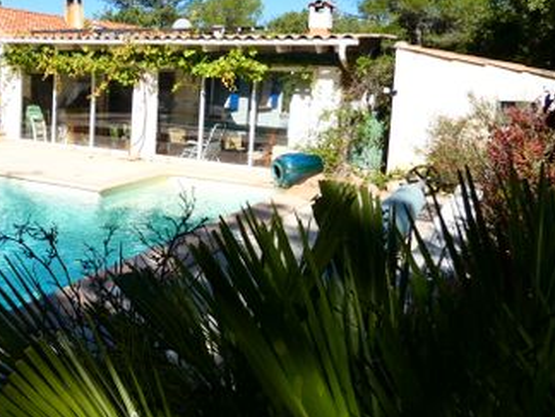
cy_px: 124
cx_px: 50
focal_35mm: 37
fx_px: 593
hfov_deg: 45.2
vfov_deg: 38.0
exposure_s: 1/800
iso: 80
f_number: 3.5
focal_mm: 3.6
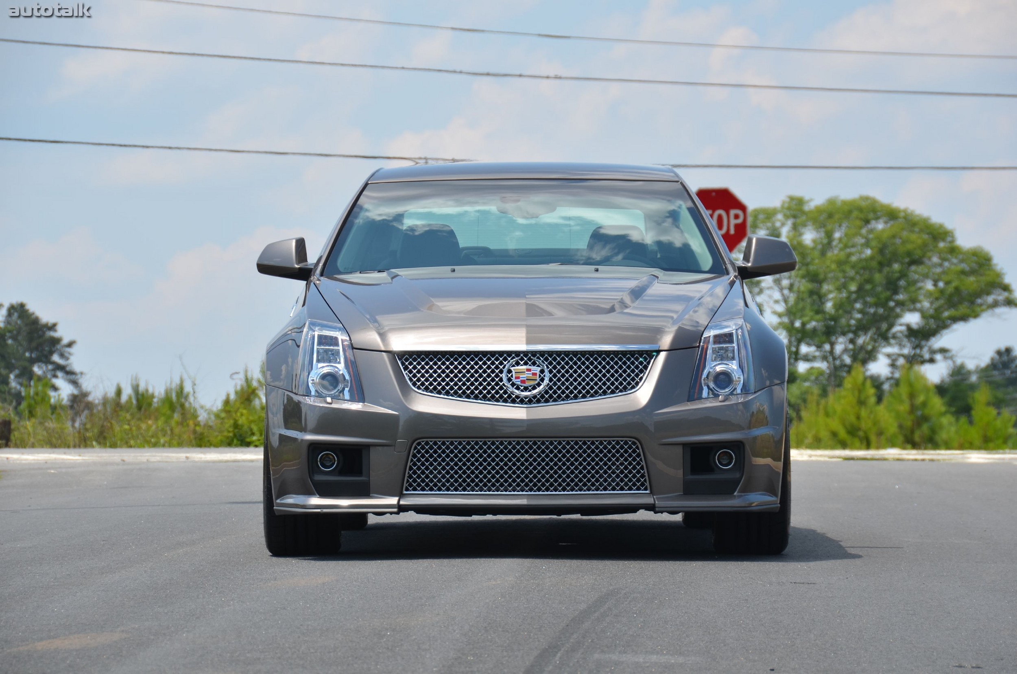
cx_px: 508
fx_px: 5075
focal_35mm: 180
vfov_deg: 7.6
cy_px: 337
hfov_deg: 11.4
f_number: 8
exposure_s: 1/250
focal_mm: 120
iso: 100
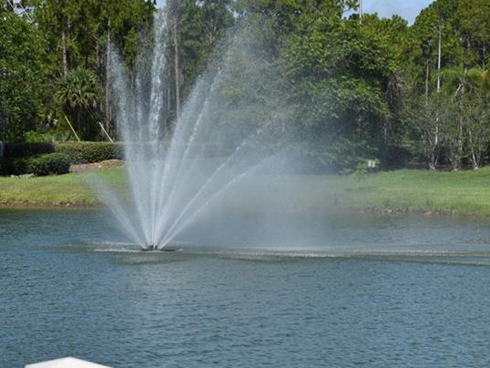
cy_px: 138
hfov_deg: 13.1
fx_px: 2137
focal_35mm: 151
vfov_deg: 9.8
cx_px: 183
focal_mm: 55
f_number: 9
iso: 100
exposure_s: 1/320
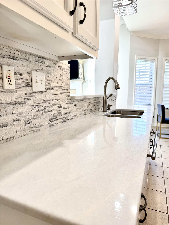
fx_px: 156
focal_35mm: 24
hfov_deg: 56.8
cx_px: 84
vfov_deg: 71.6
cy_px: 112
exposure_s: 1/171
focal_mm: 6.76
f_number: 1.78
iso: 80
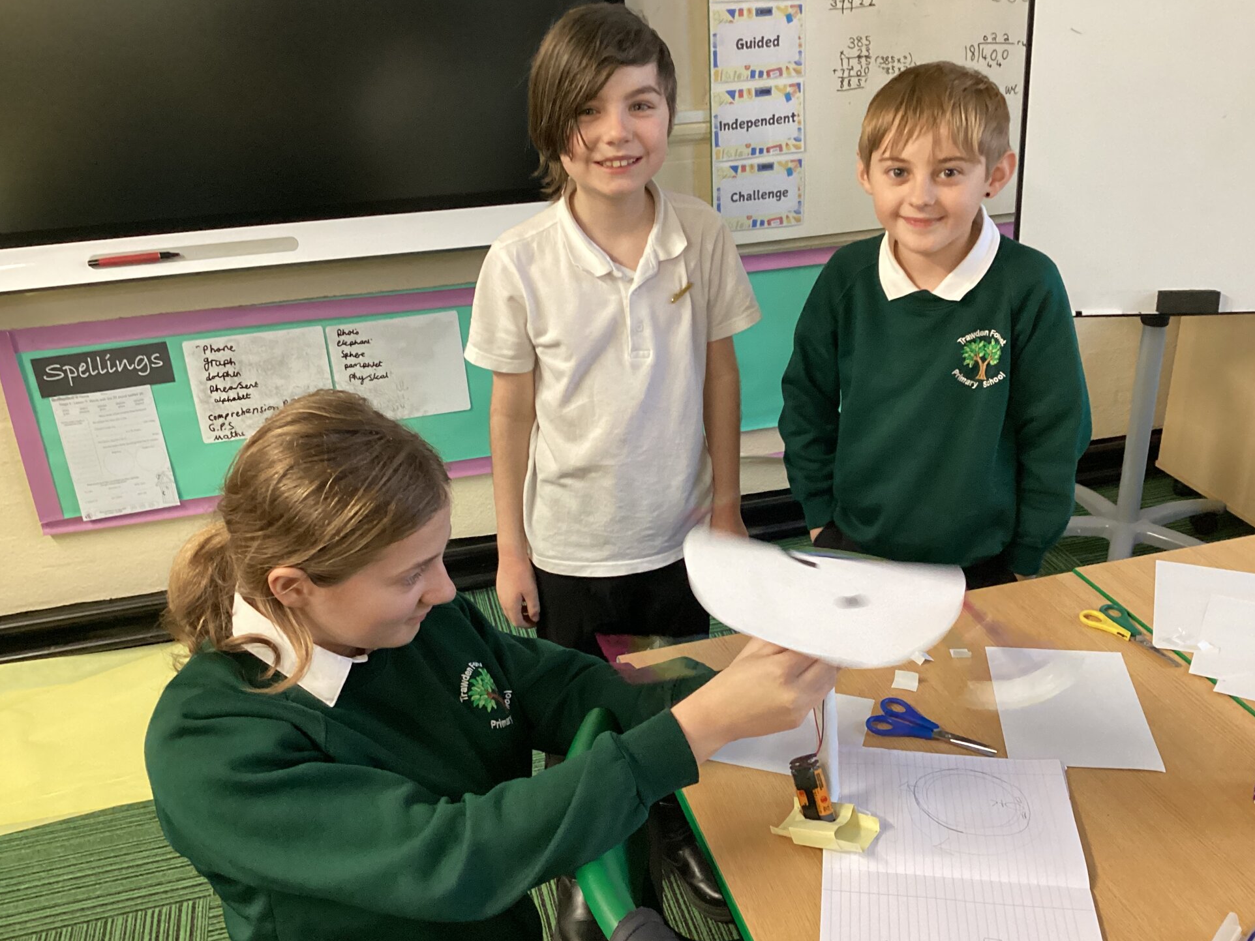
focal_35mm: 33
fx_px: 1196
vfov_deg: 42.9
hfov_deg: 55.3
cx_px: 663
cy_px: 483
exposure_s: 1/33
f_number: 2.4
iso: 320
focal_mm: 3.3
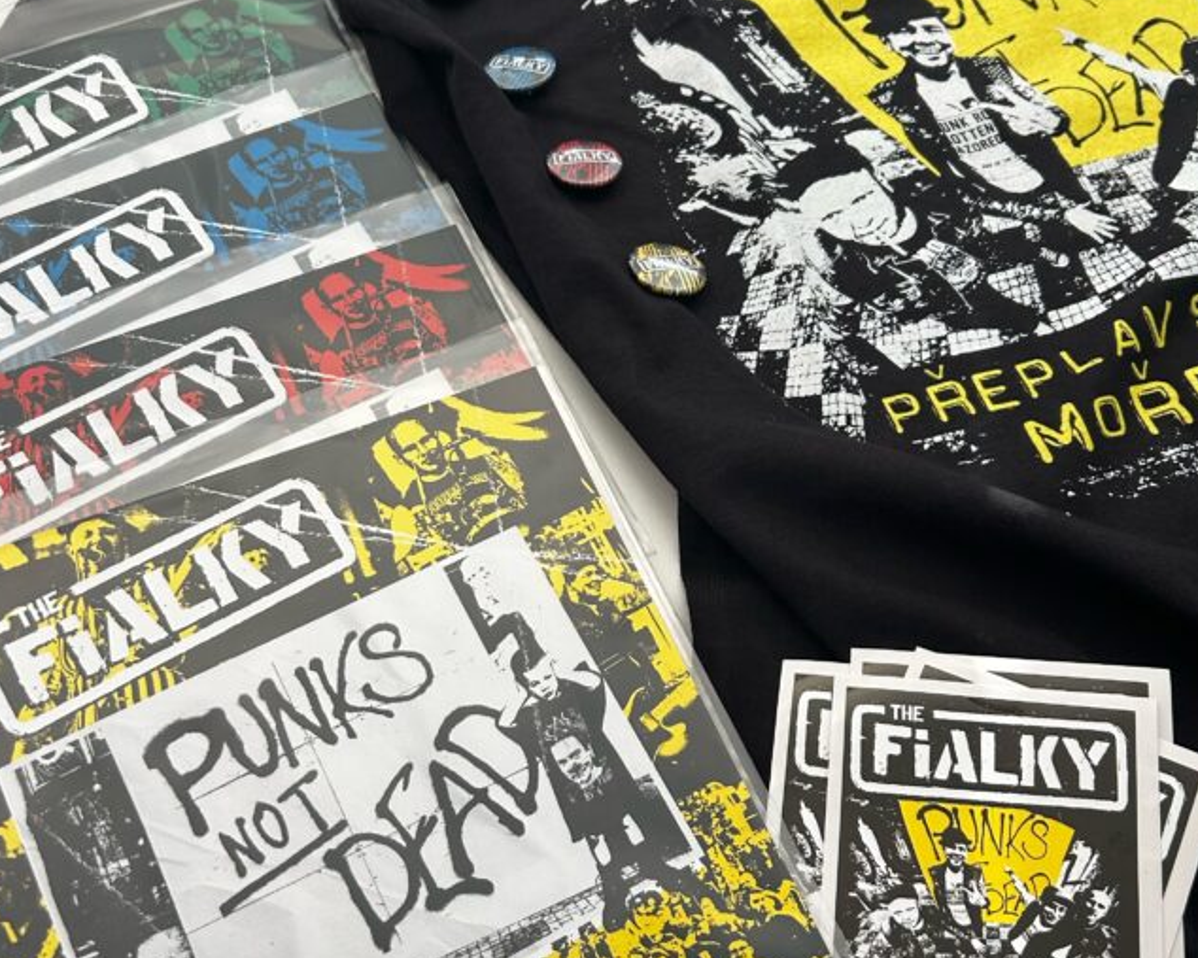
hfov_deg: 44.8
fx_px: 1453
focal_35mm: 41
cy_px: 514
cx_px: 622
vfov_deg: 36.5
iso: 100
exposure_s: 1/121
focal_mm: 5.7
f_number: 1.5
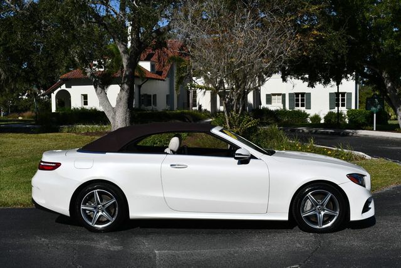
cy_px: 134
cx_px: 200
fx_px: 557
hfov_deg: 39.6
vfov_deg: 27.0
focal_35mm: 50
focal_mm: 25
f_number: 11
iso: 100
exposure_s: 1/500
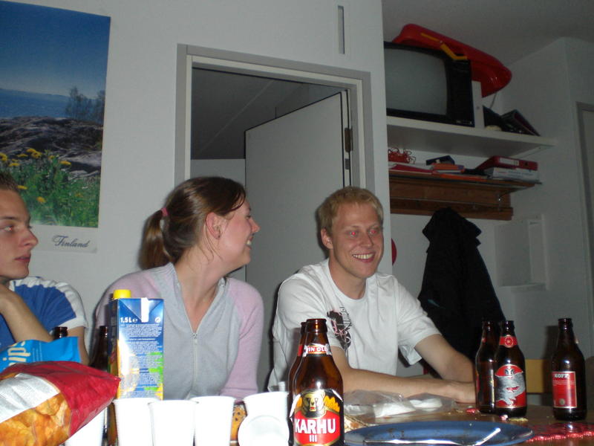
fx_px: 652
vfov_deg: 37.7
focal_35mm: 38
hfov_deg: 49.0
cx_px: 297
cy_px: 223
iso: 200
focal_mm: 6.3
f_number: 3.1
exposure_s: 1/60
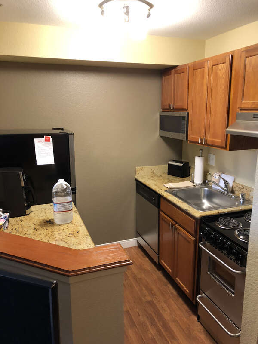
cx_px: 129
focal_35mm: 28
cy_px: 172
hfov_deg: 49.7
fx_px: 278
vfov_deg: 63.4
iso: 64
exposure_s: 1/15
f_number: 1.8
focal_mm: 4
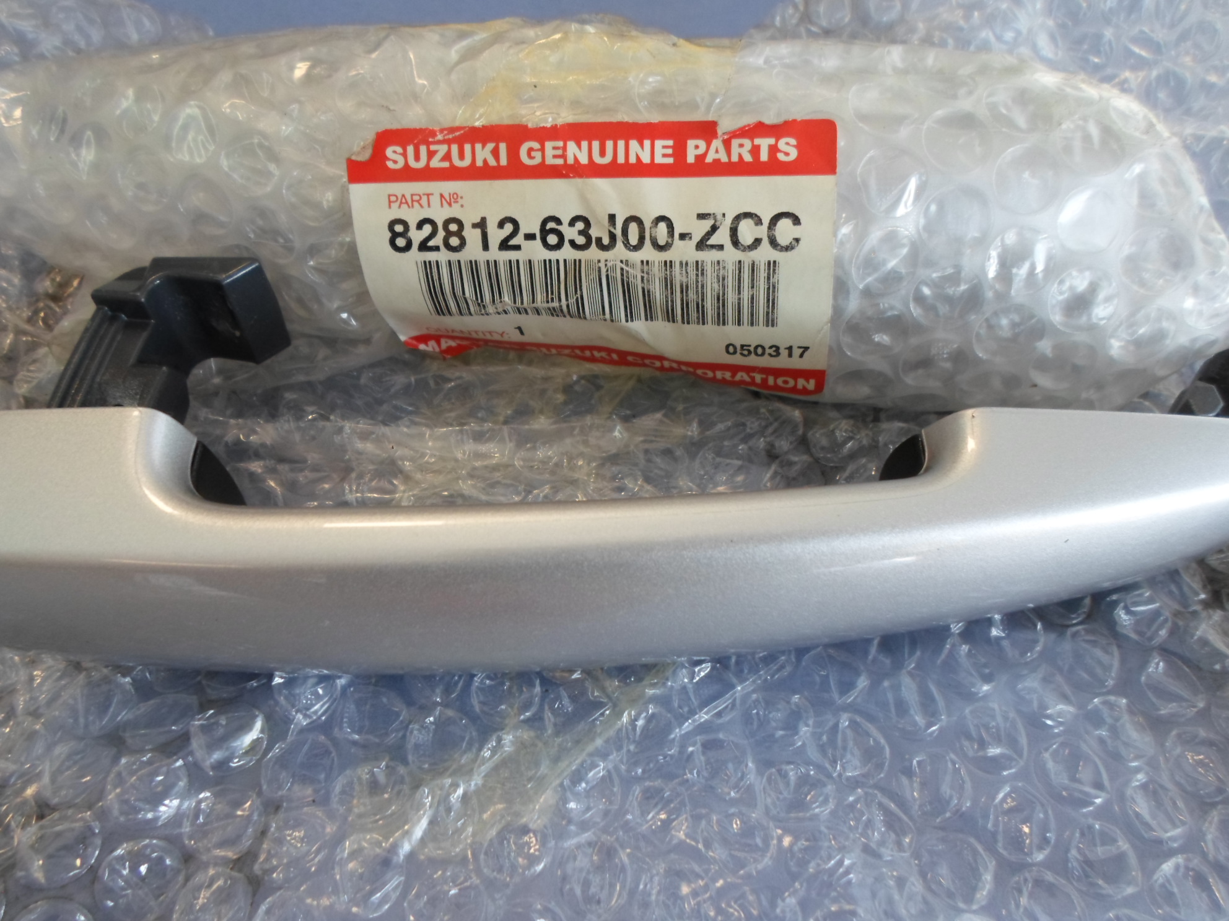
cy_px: 460
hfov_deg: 69.4
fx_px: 888
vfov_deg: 54.9
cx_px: 614
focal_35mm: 25
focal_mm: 4.5
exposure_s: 1/60
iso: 80
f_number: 2.5
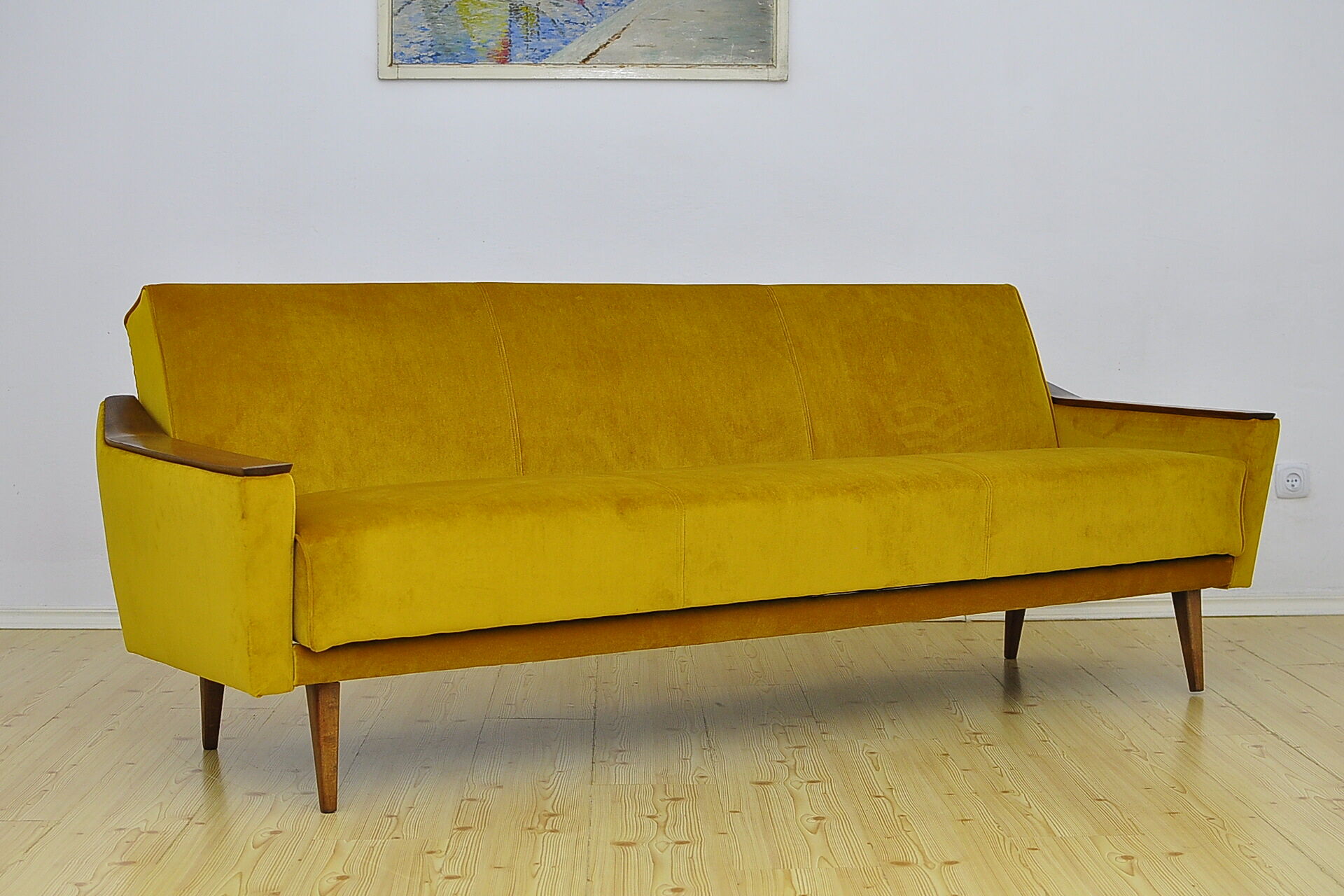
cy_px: 448
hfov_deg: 37.9
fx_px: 1960
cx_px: 672
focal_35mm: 52
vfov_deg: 25.8
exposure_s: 1/200
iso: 400
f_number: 3.5
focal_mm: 35
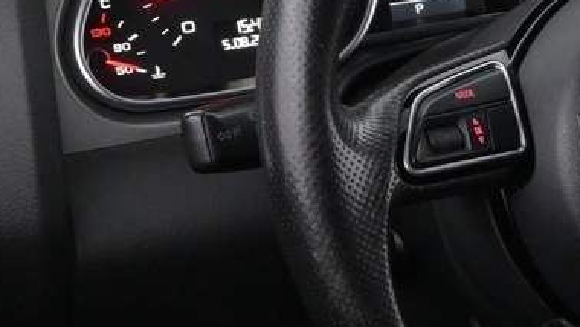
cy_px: 229
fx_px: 1957
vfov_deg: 9.5
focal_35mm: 127
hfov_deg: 15.9
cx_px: 774
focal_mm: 19
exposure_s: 1/30
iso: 2800
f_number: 5
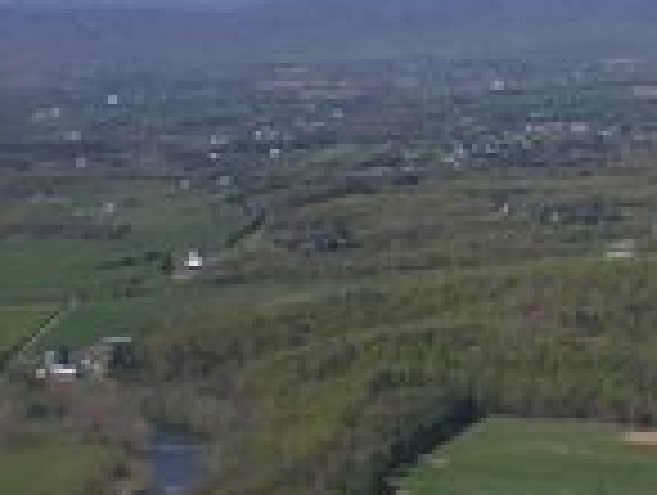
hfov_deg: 18.0
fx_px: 1977
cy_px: 230
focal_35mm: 104
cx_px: 778
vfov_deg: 14.3
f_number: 4.4
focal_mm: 6.3
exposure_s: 1/640
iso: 50
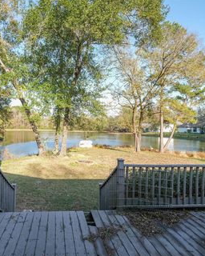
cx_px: 66
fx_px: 167
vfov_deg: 75.0
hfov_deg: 61.4
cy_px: 131
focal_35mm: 22
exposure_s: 1/125
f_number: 5.6
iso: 80
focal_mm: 10
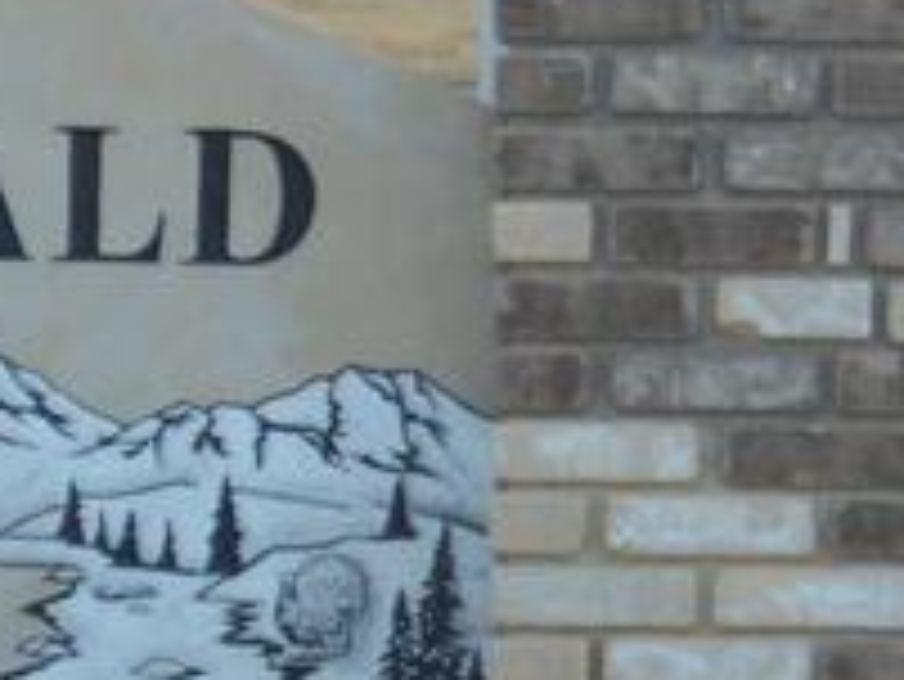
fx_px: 12438
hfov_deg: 4.2
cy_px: 585
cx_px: 88
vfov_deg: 3.1
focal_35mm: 476
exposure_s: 1/60
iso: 80
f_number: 6
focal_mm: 20.1
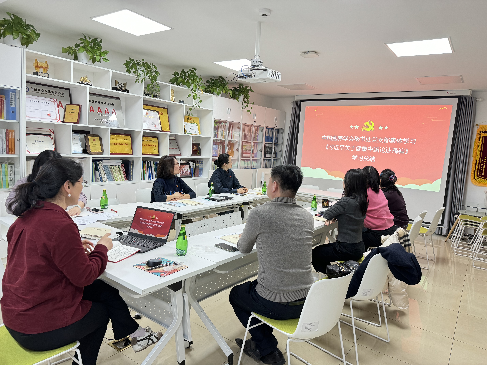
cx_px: 244
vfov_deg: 56.8
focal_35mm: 24
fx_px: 338
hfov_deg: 71.6
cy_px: 182
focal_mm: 6.76
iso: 200
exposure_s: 1/50
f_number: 1.78
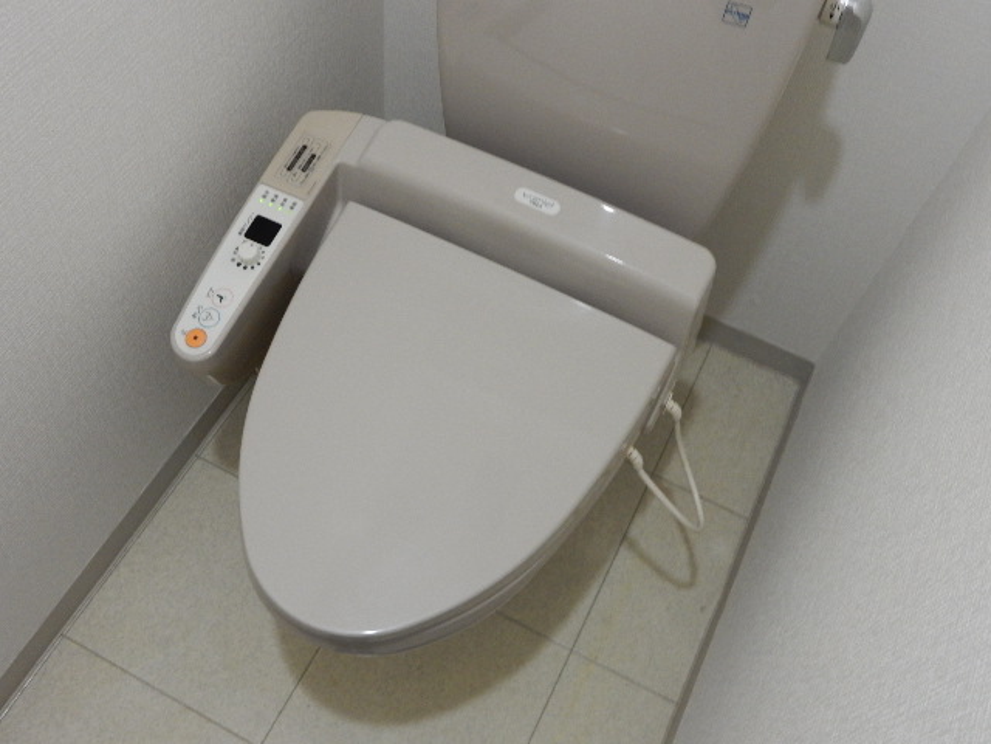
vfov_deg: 39.7
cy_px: 372
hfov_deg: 51.4
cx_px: 496
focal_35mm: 36
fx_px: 1031
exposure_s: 1/15
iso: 400
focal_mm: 6.4
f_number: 4
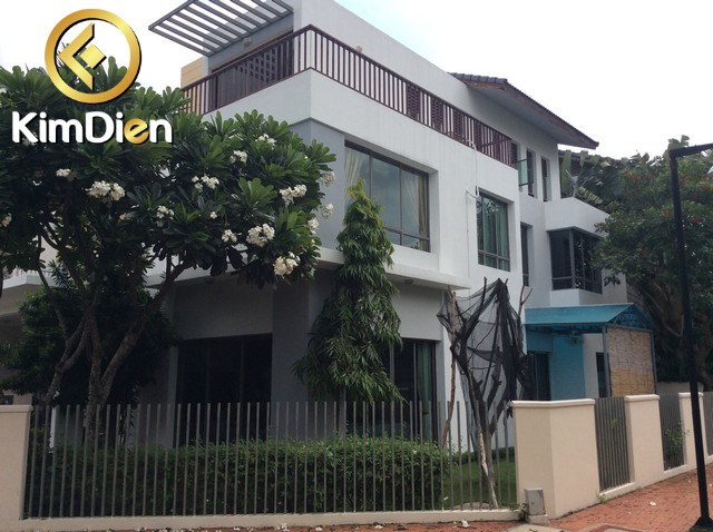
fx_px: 658
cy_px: 266
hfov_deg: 56.9
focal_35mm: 32
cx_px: 356
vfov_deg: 44.1
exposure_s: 1/1300
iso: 32
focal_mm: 3.3
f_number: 2.4
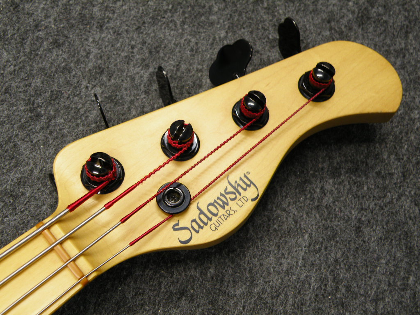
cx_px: 210
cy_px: 158
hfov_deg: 44.8
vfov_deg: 34.3
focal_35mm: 42
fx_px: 510
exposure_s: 1/4
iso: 64
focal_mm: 7.4
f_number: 3.2
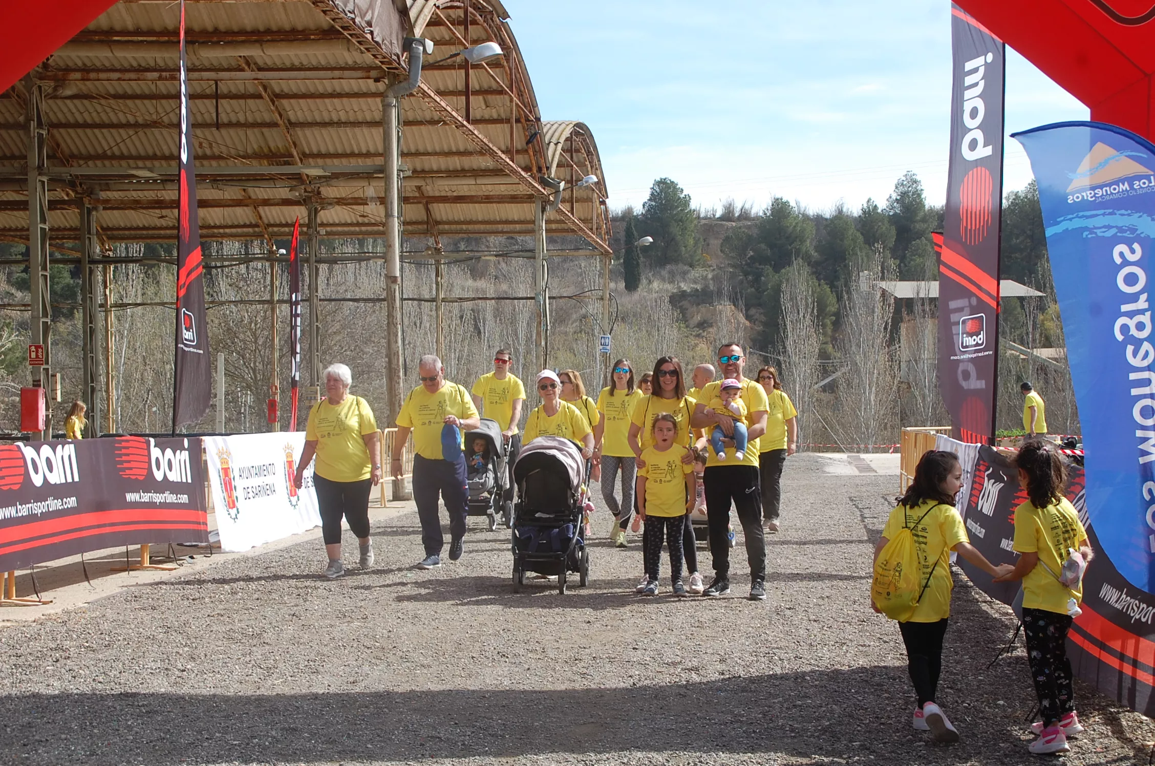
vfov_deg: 23.7
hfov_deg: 35.1
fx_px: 1826
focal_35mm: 57
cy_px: 383
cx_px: 578
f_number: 9
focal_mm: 38
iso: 200
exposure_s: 1/320
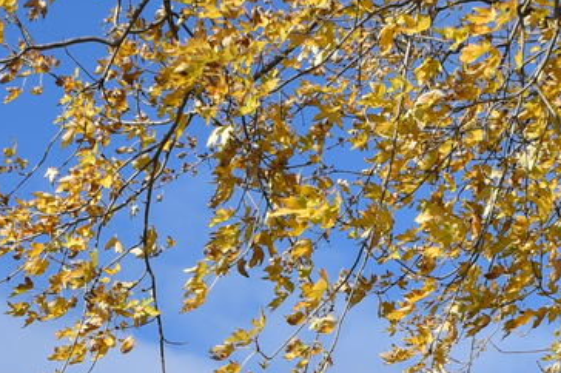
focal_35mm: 147
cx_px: 108
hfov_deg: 13.9
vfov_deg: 8.9
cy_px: 666
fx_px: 2289
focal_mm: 22
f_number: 8
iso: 100
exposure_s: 1/250
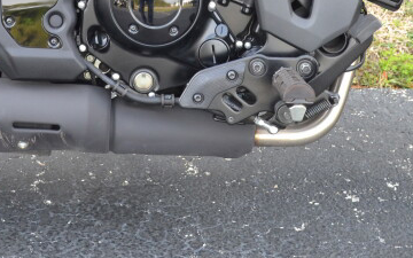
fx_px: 1148
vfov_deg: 12.1
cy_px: -163
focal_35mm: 102
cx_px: 122
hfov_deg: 20.3
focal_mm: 20
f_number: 5.6
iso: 360
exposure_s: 1/125
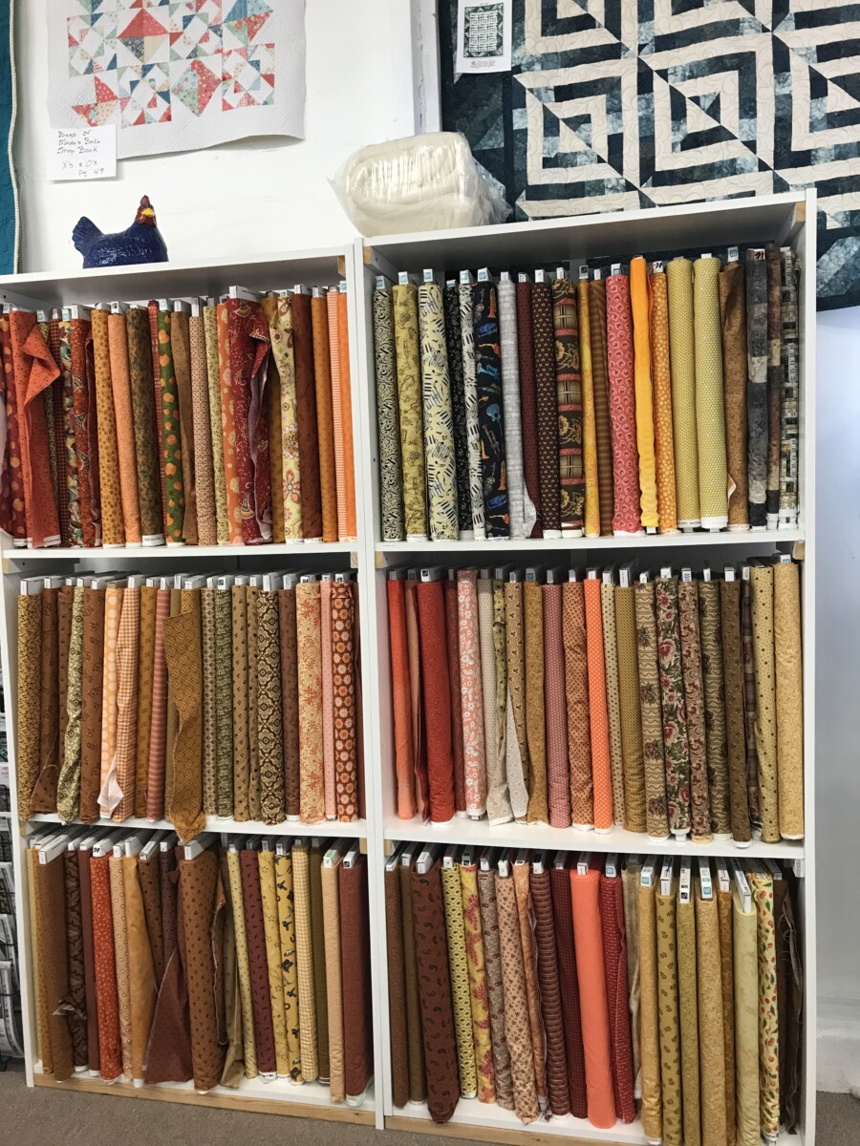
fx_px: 928
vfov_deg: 63.4
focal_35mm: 28
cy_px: 573
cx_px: 430
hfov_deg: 49.7
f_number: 1.8
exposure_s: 1/24
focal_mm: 3.99
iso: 40
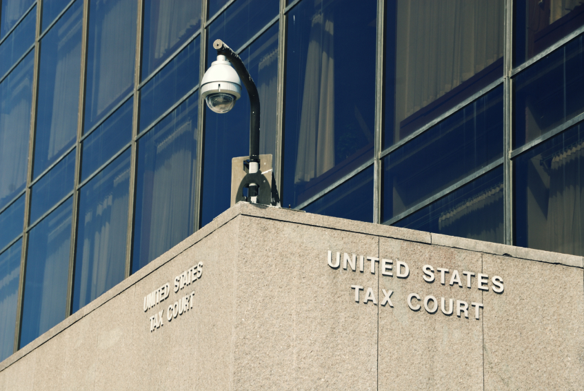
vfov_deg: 11.5
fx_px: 1949
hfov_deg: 17.0
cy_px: 196
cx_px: 292
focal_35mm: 120
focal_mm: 80
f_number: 10
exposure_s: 1/90
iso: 100
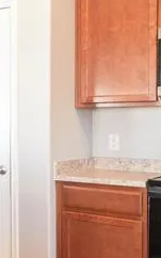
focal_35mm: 69
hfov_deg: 17.0
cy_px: 127
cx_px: -83
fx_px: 485
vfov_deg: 29.8
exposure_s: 1/1.25
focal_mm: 16
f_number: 7.1
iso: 100
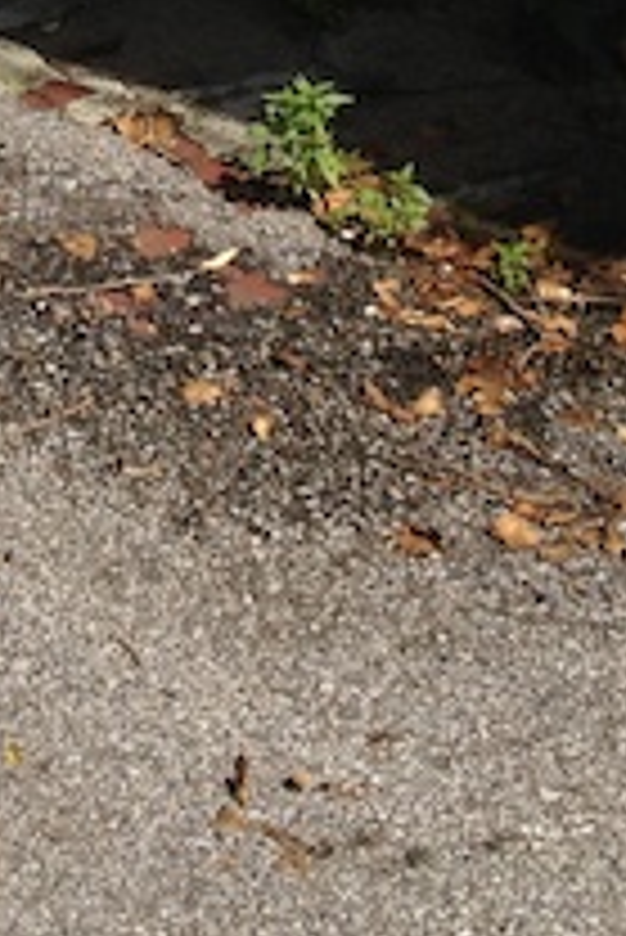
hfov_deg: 9.5
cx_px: -338
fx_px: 3645
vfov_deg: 13.9
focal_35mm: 140
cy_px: -405
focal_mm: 4.28
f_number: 2.4
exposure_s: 1/2045
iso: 50
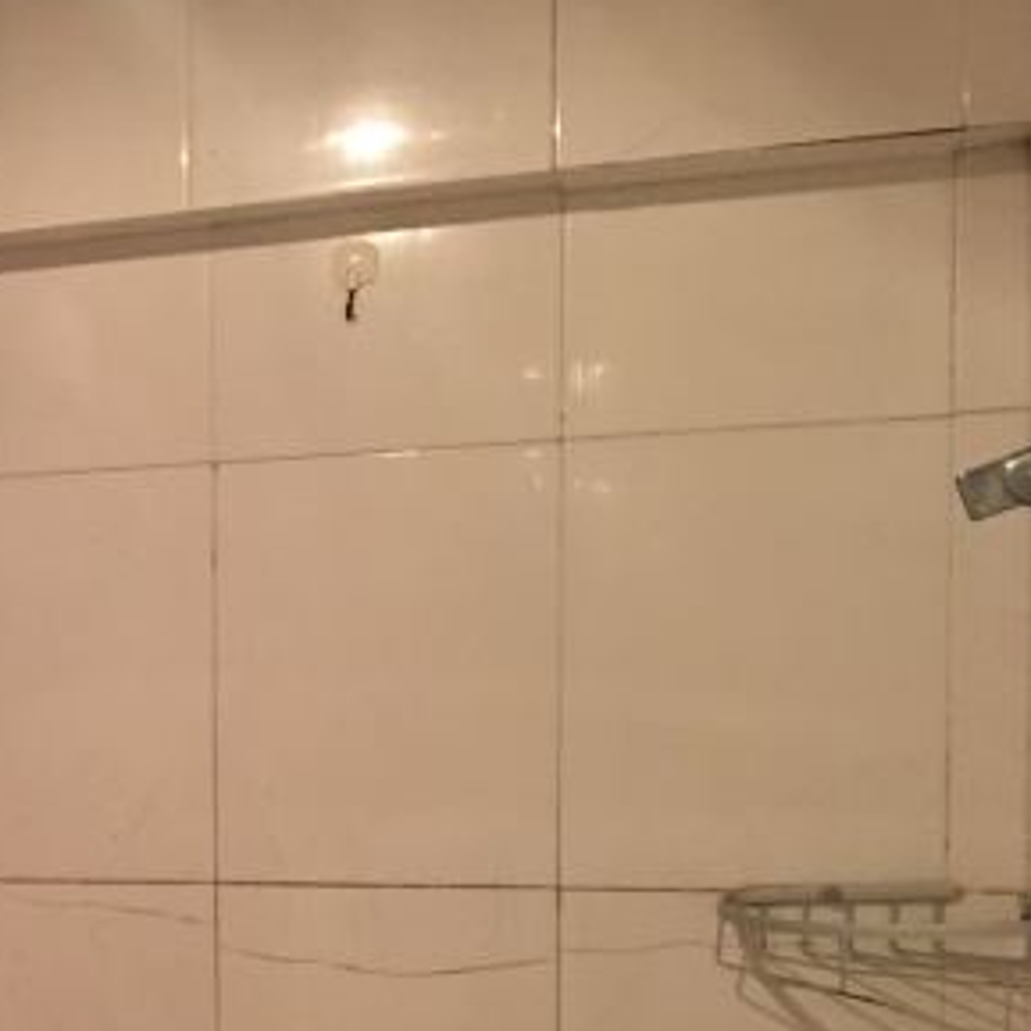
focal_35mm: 71
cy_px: 878
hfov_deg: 21.6
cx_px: -367
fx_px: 2392
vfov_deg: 23.8
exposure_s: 1/8
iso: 160
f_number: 2.2
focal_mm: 4.15
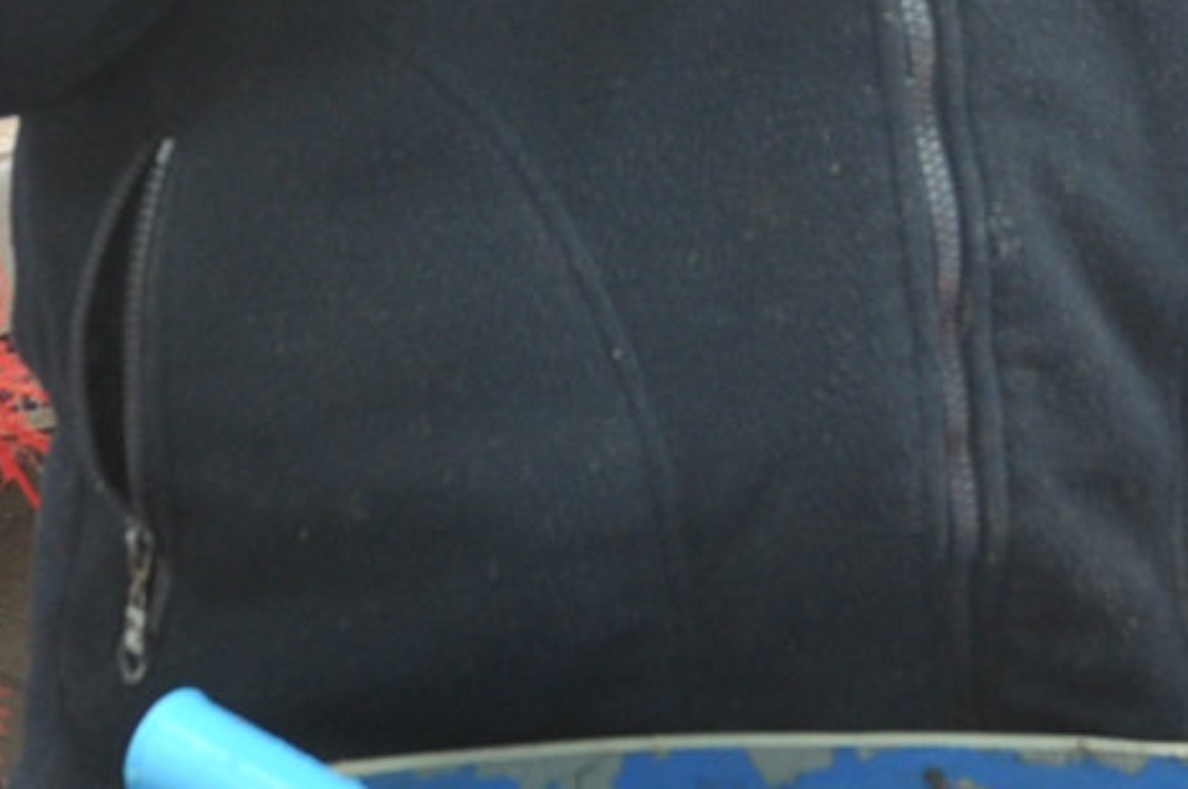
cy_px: -886
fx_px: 5934
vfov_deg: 7.3
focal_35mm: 180
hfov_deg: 11.4
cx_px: 800
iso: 200
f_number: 5
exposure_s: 1/200
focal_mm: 26
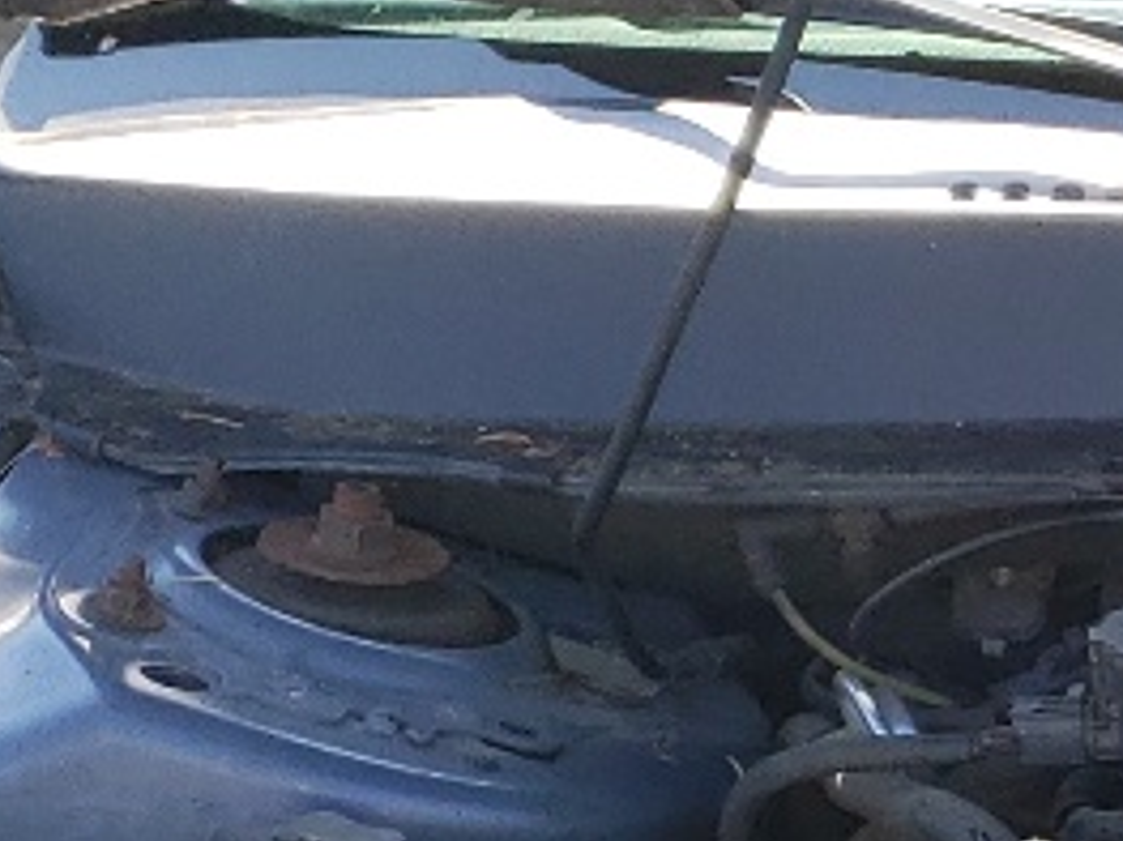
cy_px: 1336
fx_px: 5123
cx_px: 2348
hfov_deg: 11.2
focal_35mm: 158
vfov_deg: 9.1
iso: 50
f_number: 1.5
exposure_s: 1/476
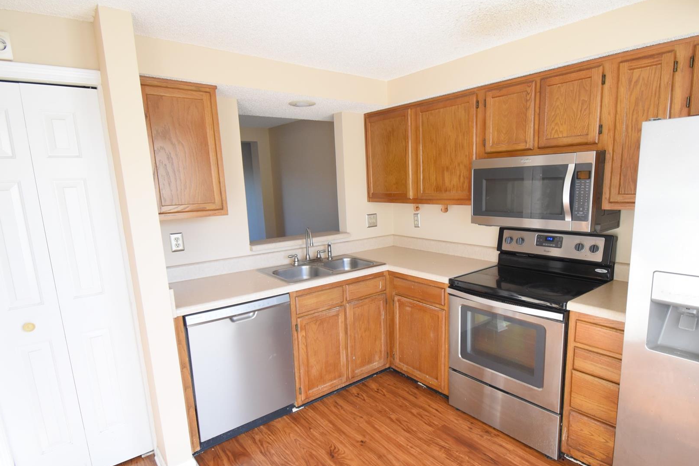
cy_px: 258
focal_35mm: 19
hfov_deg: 86.6
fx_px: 369
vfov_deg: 64.4
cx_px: 384
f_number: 4.5
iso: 800
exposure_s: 1/125
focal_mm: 10
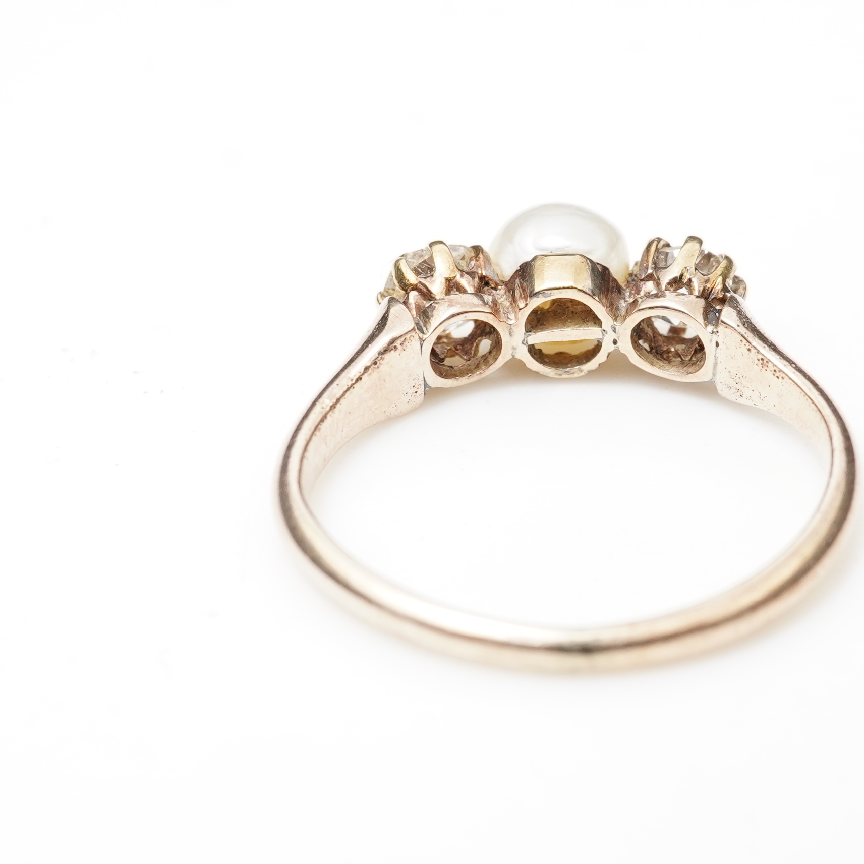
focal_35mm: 58
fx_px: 1638
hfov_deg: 29.4
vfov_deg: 29.6
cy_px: 436
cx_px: 551
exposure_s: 1/125
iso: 500
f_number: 16
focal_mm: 30
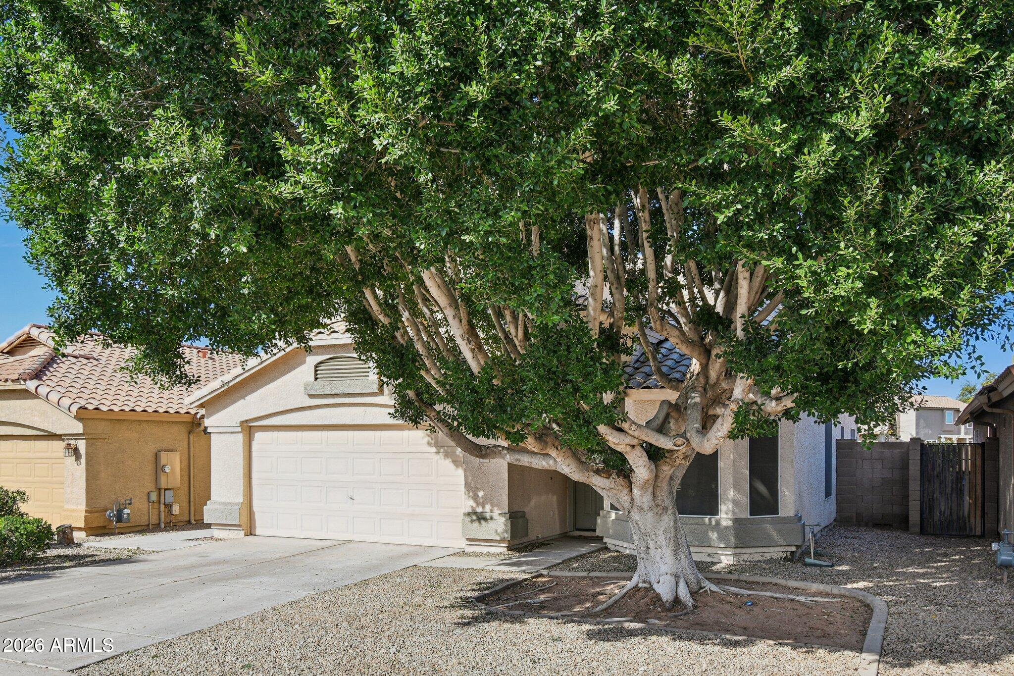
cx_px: 507
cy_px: 338
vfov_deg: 43.6
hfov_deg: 61.9
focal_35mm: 30
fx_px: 845
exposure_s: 1/100
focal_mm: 20
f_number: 8
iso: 100
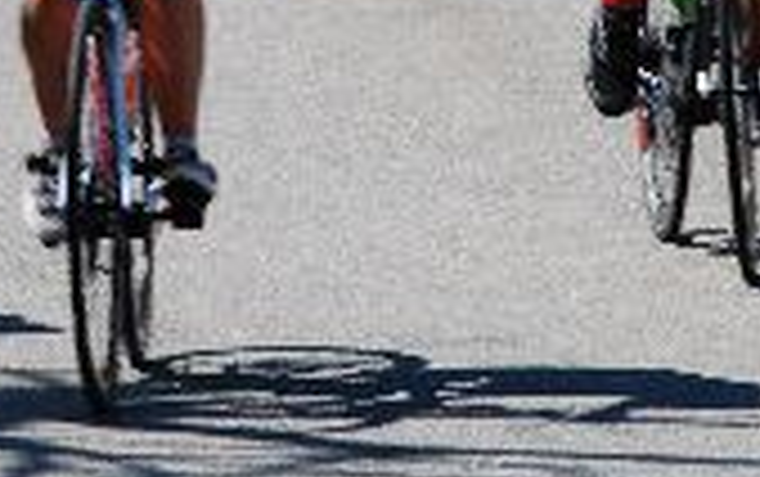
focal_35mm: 815
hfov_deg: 2.6
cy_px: -182
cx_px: 76
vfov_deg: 1.6
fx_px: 16898
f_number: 10
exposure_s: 1/125
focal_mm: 200
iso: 100
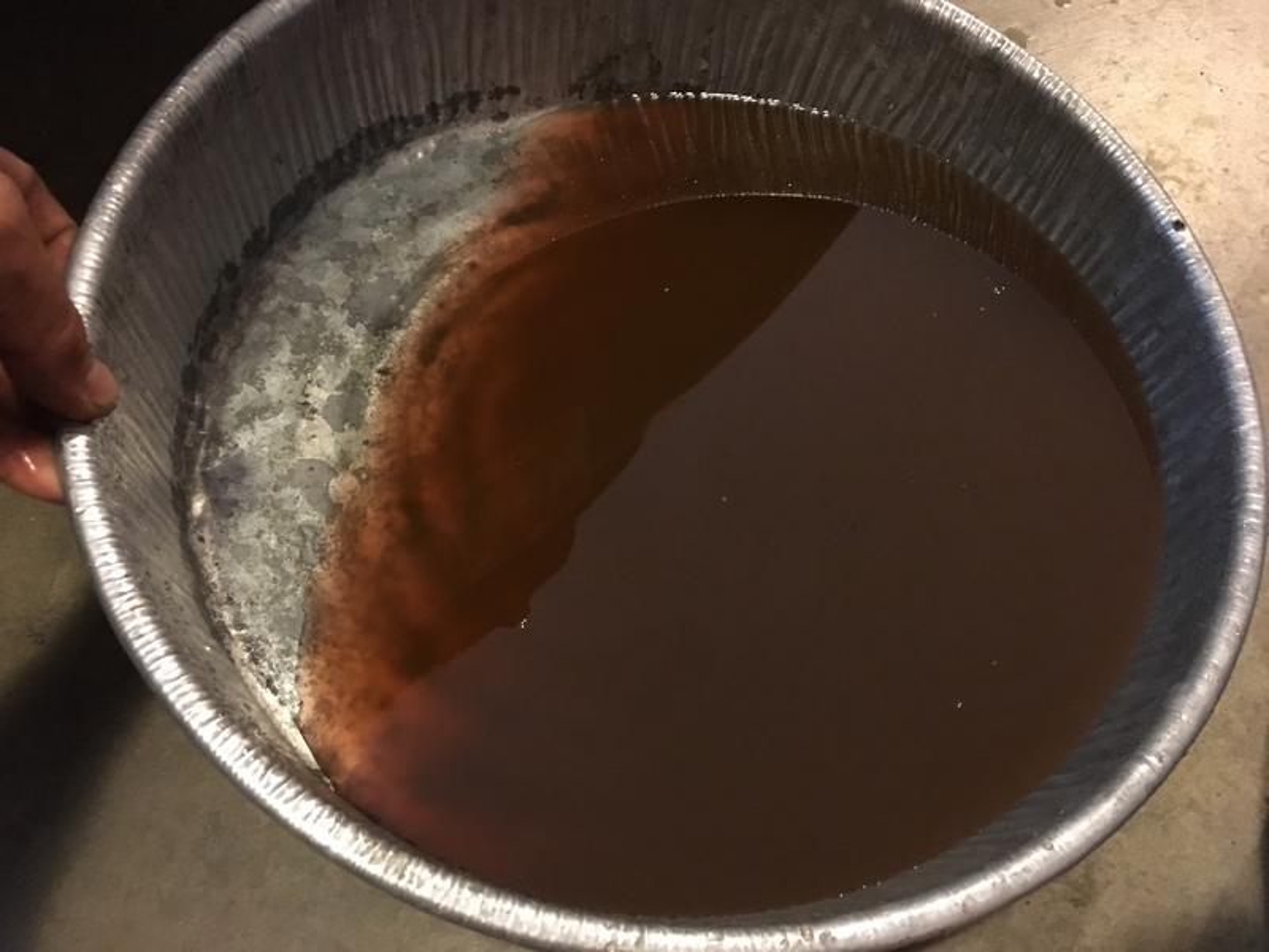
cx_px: 634
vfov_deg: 48.2
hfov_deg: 61.7
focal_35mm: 29
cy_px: 476
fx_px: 1063
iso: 320
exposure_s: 1/15
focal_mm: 4.15
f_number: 2.2
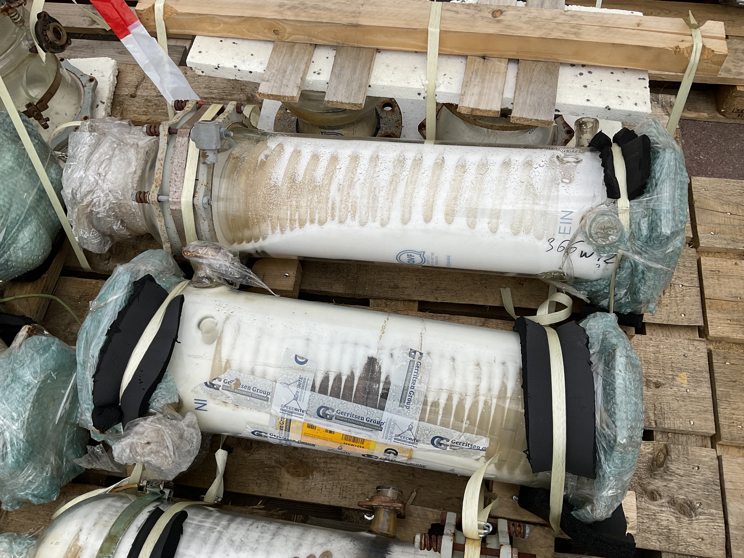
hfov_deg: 61.7
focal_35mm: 29
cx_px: 372
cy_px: 279
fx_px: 623
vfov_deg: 48.2
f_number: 1.8
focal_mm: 3
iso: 25
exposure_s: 1/2320
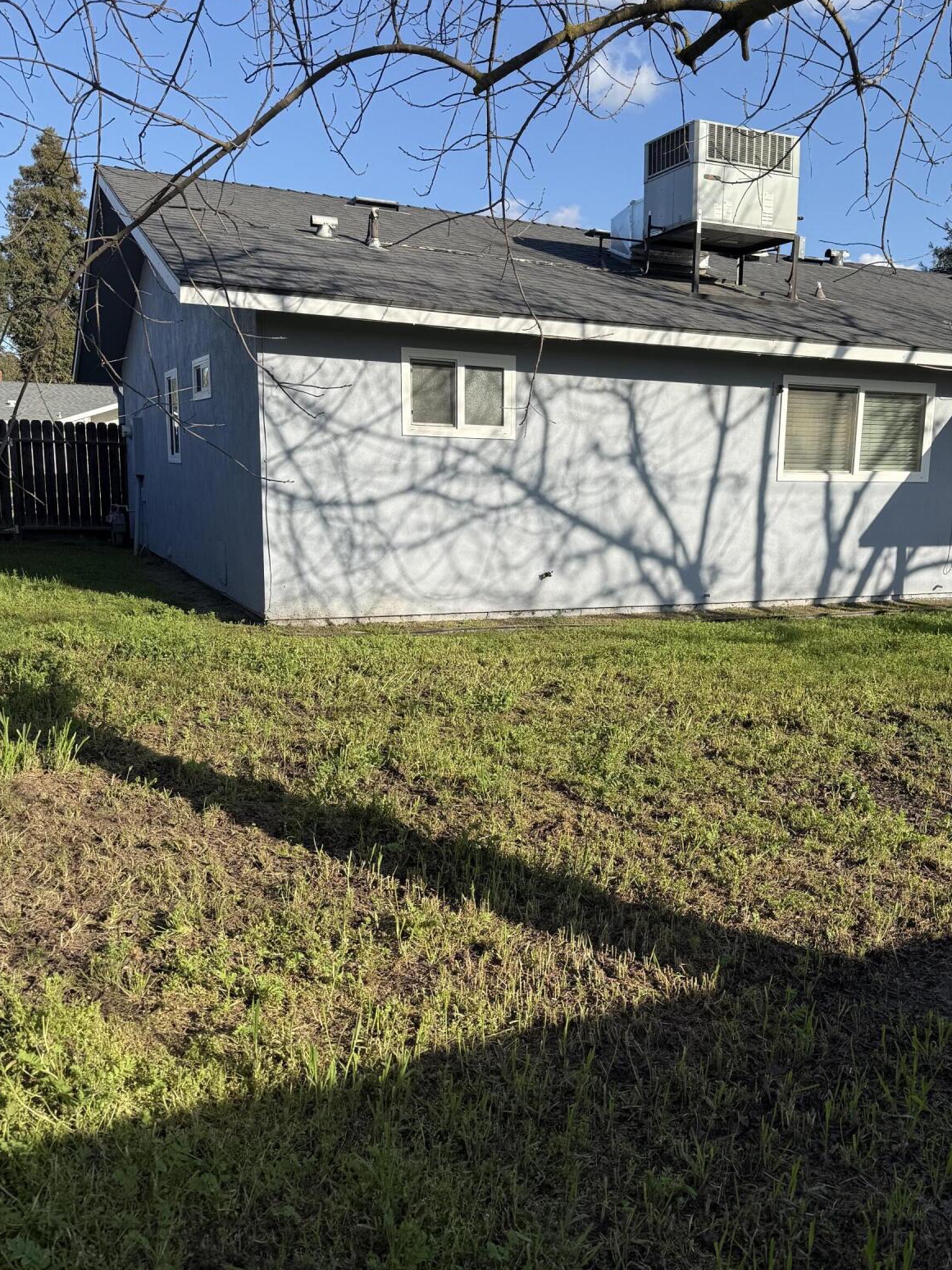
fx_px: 1137
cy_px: 642
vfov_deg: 58.3
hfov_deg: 45.0
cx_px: 607
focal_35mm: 31
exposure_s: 1/3145
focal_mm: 6.76
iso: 80
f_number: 1.78
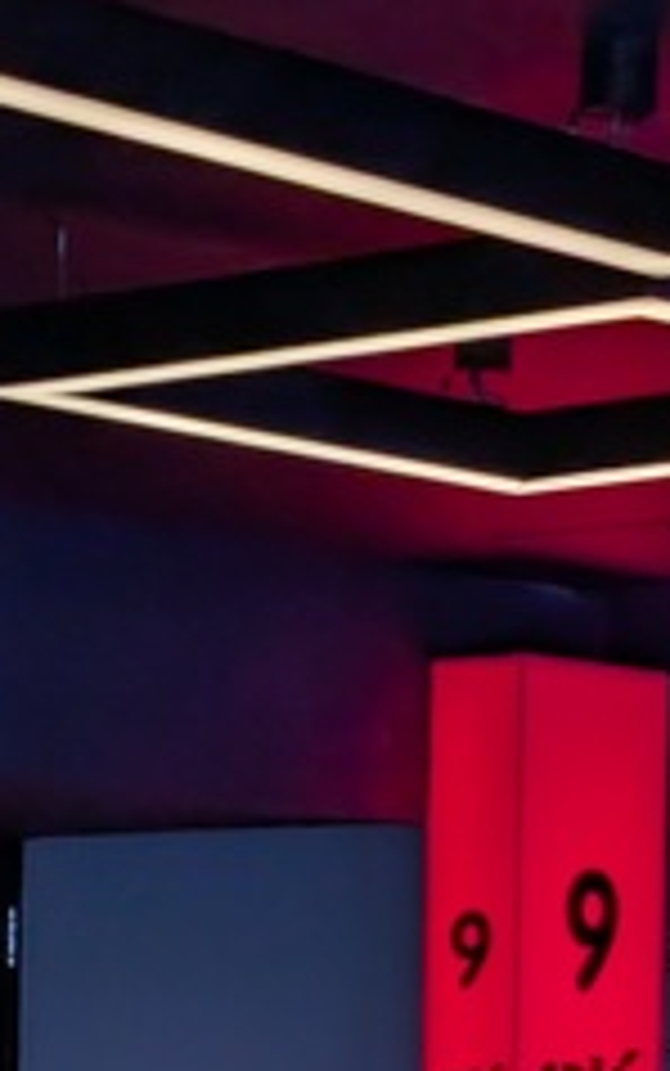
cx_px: 274
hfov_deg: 9.4
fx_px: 4085
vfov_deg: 14.5
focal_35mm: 140
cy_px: 1260
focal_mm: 6.9
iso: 104
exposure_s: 1/120
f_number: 1.68
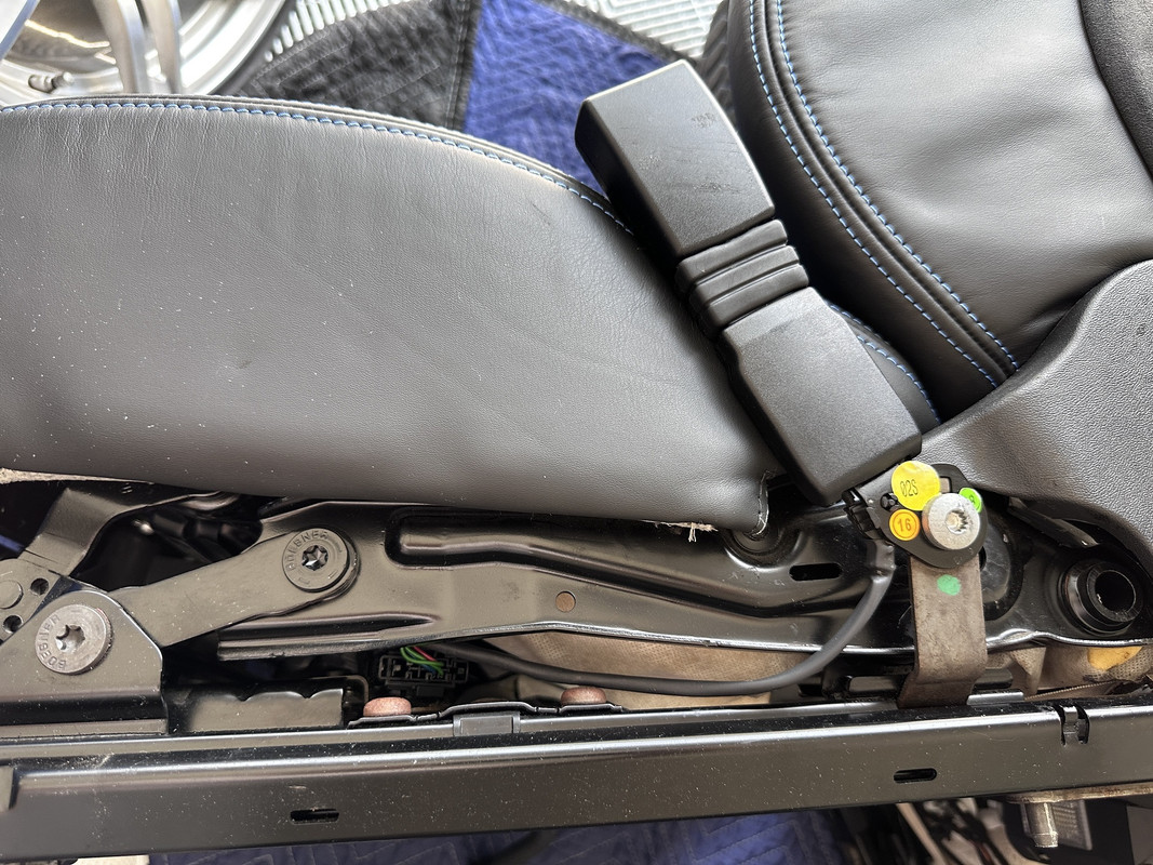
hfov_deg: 71.6
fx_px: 799
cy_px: 432
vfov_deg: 56.8
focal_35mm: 24
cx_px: 576
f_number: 1.78
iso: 200
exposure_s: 1/60
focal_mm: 6.86
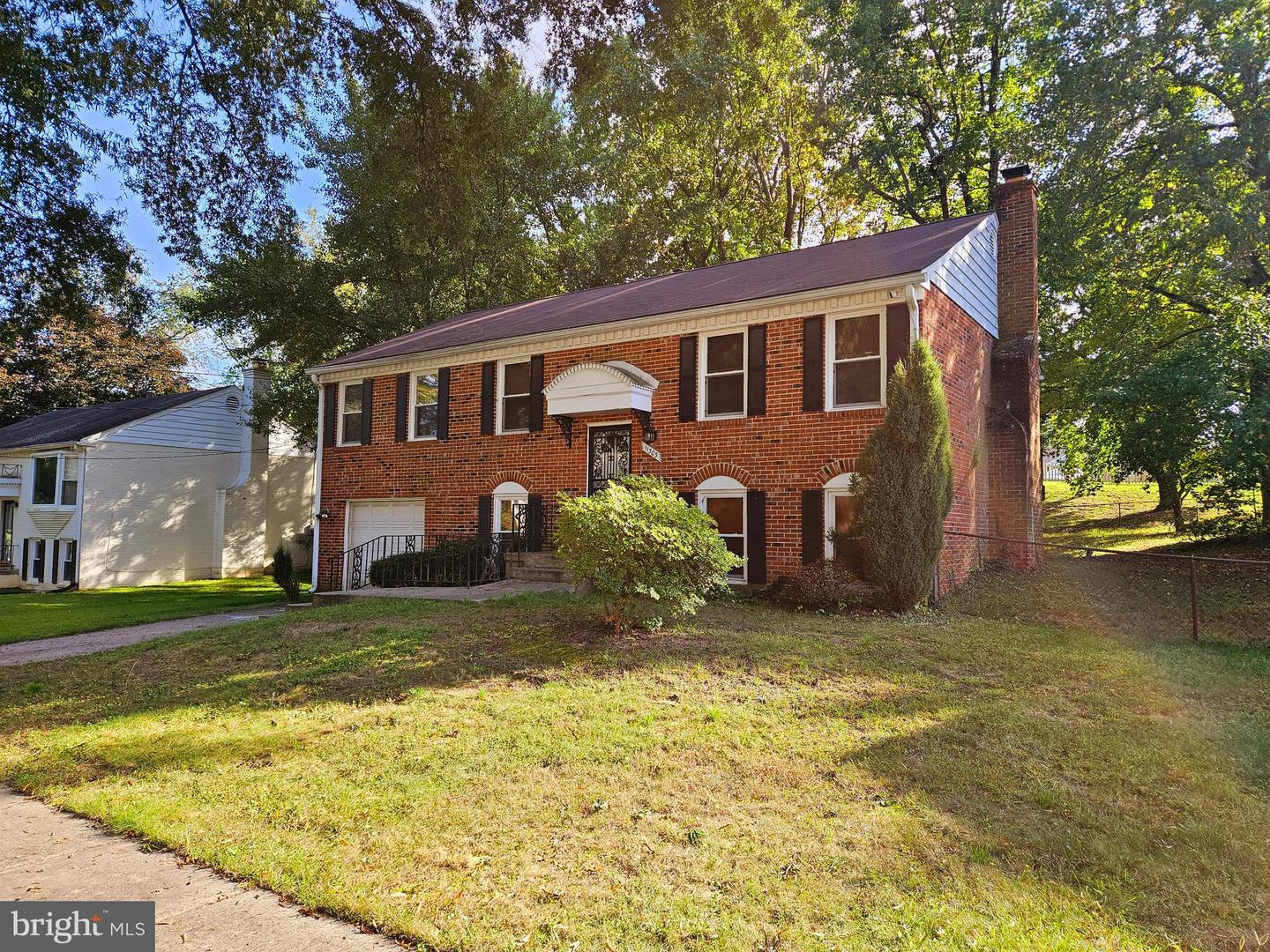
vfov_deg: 58.9
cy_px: 476
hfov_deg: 73.9
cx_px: 635
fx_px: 844
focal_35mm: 23
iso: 40
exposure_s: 1/435
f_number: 1.8
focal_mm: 5.4
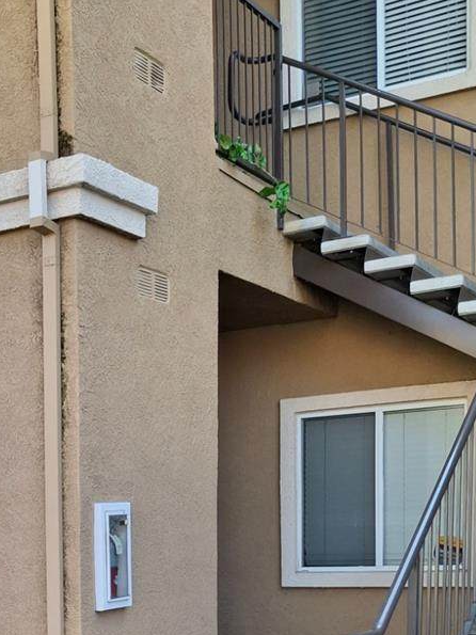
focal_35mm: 63
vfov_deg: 29.1
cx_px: -110
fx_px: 1155
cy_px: 610
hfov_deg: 21.4
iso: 32
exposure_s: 1/265
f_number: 1.8
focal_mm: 4.69
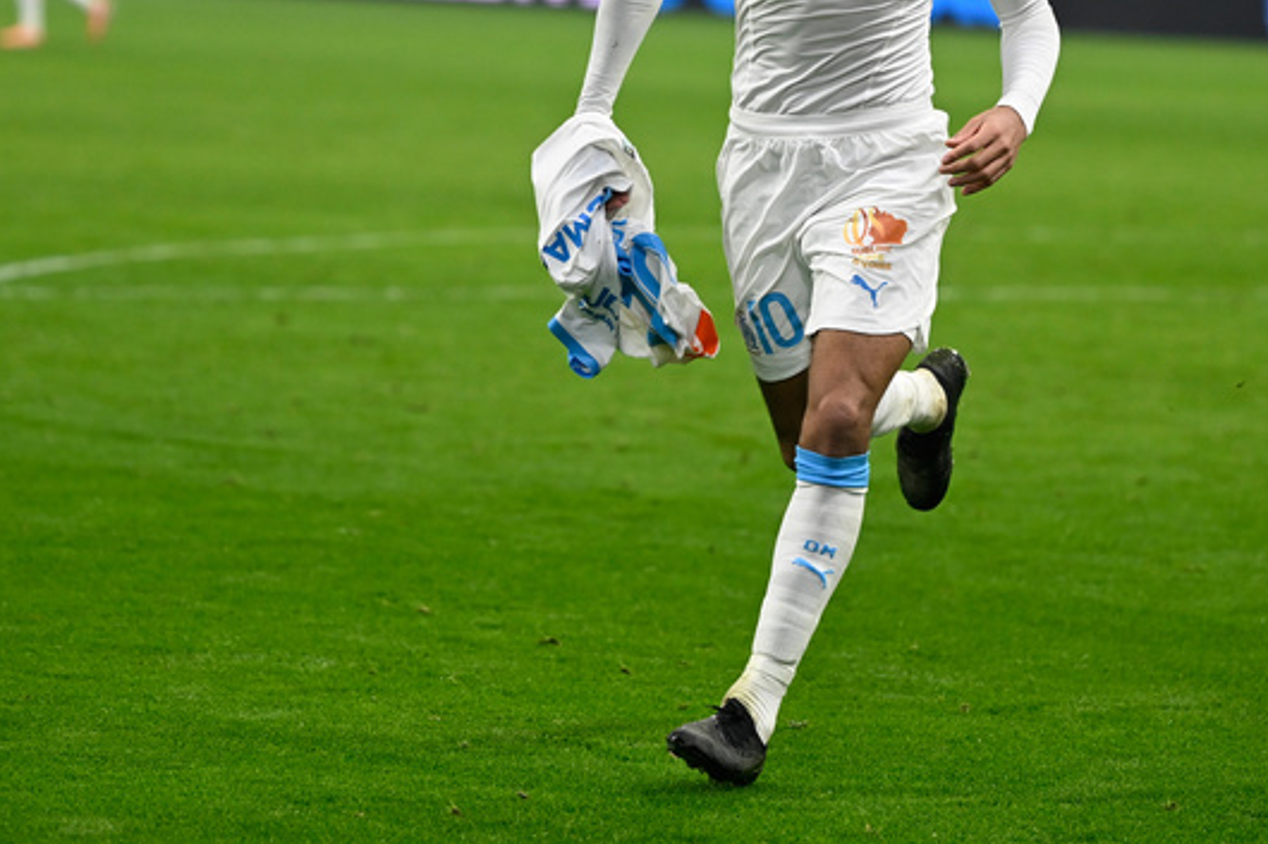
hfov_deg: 7.9
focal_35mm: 261
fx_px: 9190
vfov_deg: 5.3
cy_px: 109
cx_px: 744
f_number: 2.8
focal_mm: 135
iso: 1250
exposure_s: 1/1250
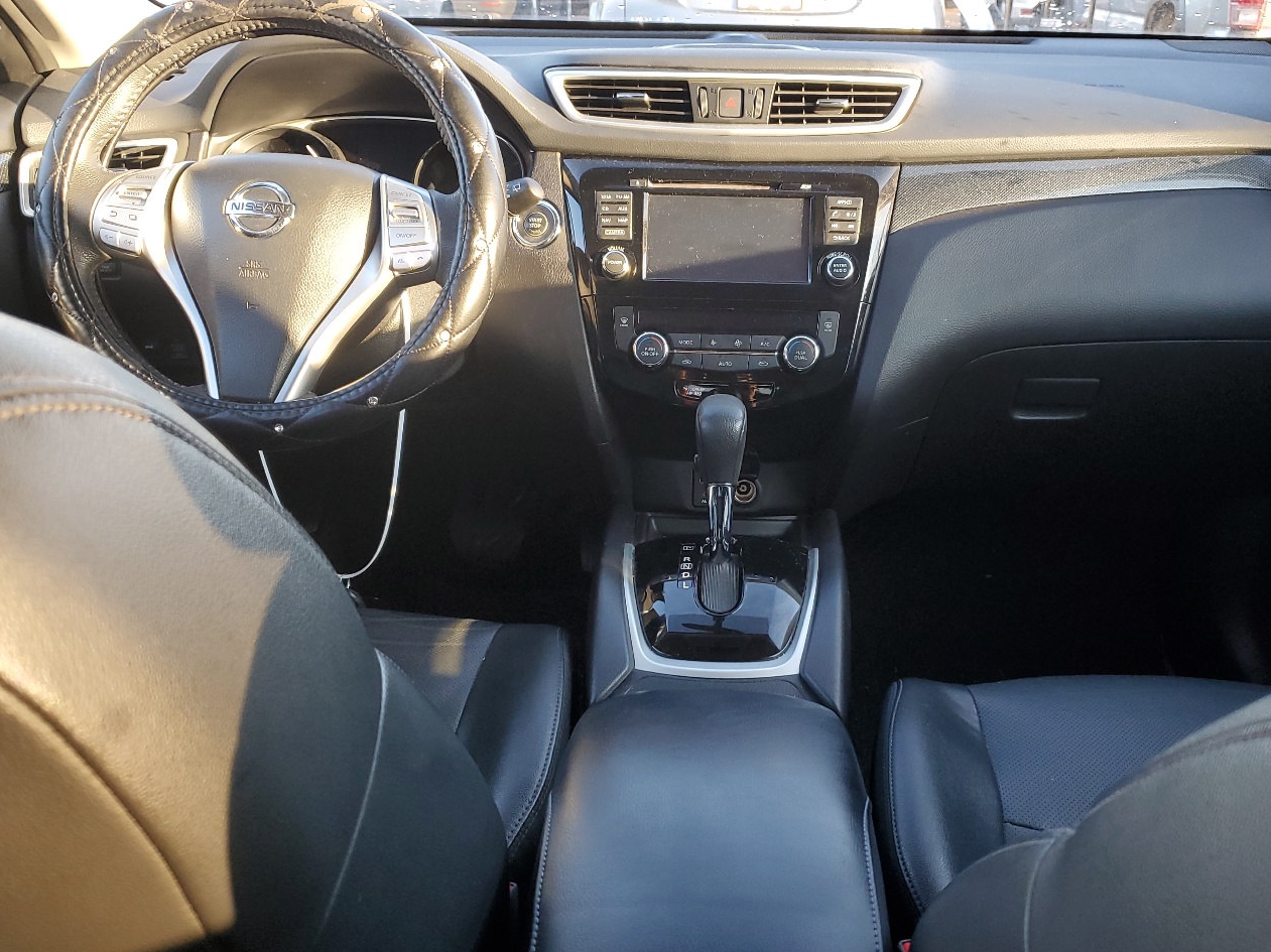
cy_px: 475
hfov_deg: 55.2
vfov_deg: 42.9
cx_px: 728
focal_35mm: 33
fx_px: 1211
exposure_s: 1/120
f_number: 1.5
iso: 67
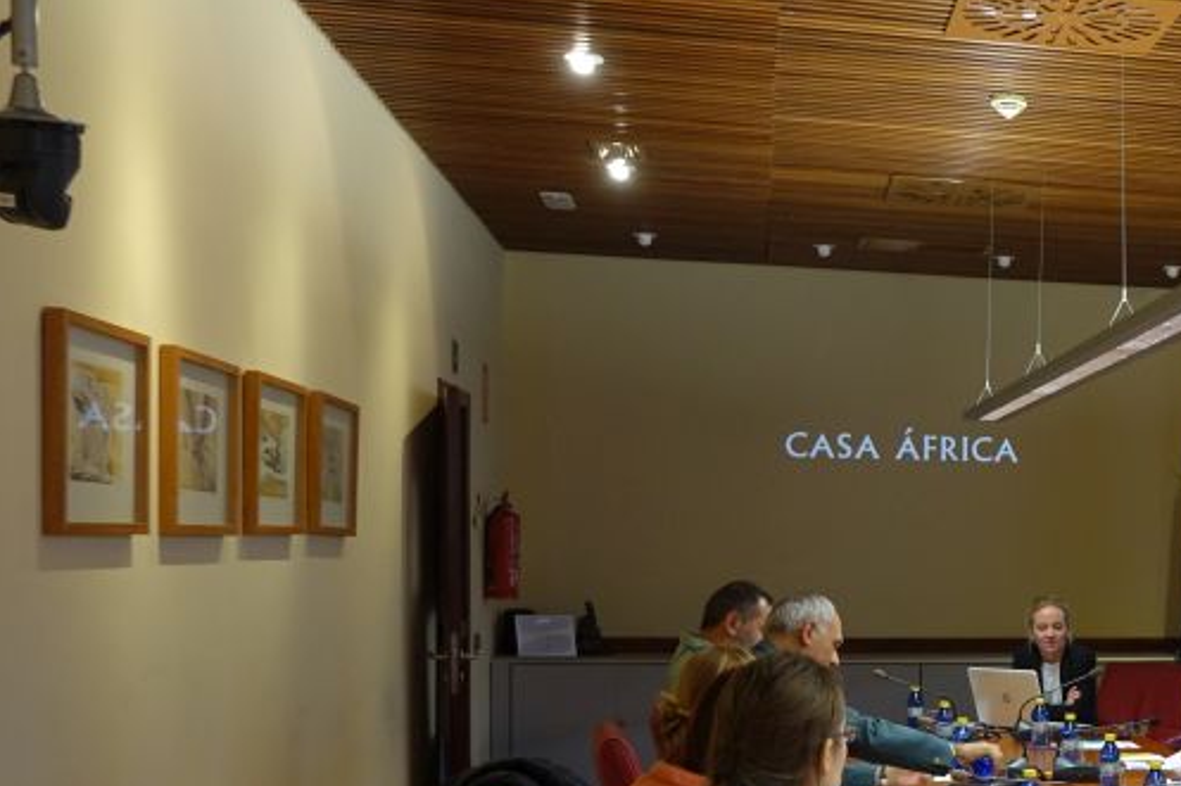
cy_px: 625
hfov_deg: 30.0
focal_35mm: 58
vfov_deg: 23.0
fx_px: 1902
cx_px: 1383
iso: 200
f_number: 2.8
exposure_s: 1/30
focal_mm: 8.8
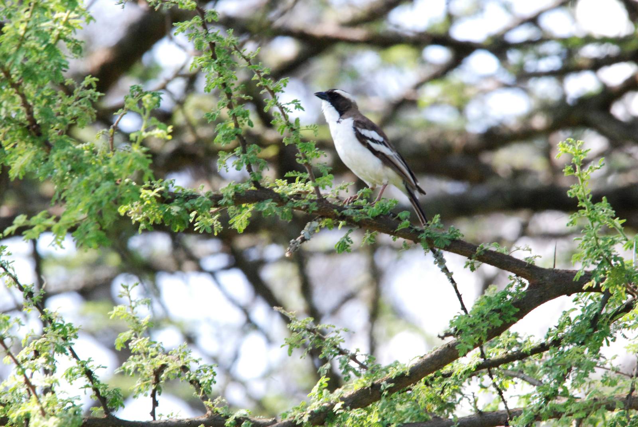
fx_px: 13307
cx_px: 319
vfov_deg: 1.8
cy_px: 214
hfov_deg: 2.7
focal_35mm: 750
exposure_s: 1/160
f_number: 14
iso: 1600
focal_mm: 500
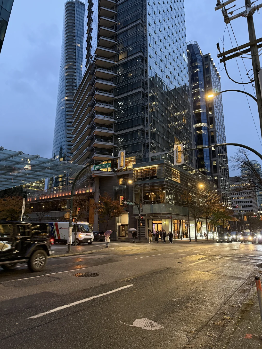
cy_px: 174
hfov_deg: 56.8
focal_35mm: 24
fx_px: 242
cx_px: 131
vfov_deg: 71.6
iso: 500
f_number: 1.78
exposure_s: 1/60
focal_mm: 6.76
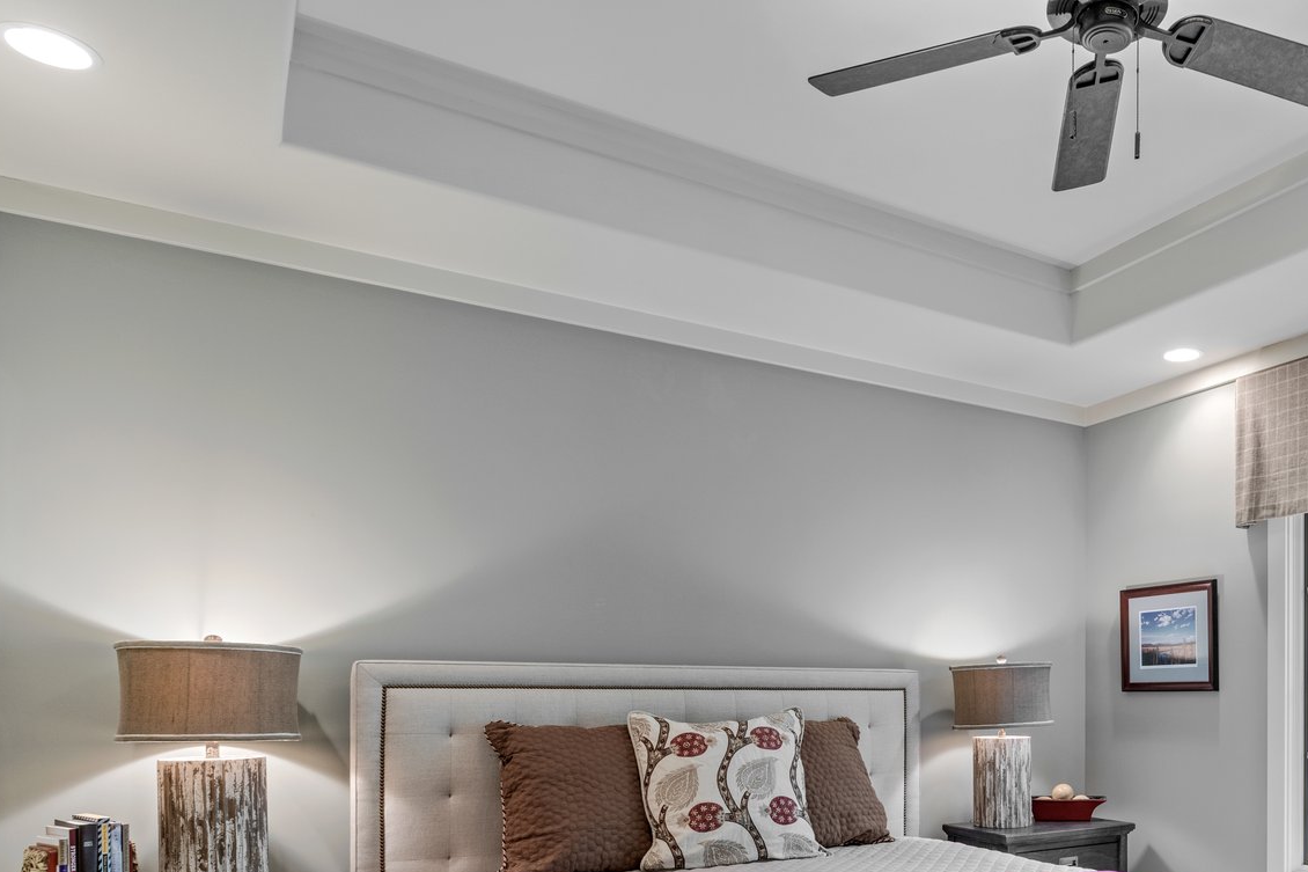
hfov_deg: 60.1
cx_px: 986
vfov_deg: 42.9
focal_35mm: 29
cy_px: 698
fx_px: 1053
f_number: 8
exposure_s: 1/1.25
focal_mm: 16
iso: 250
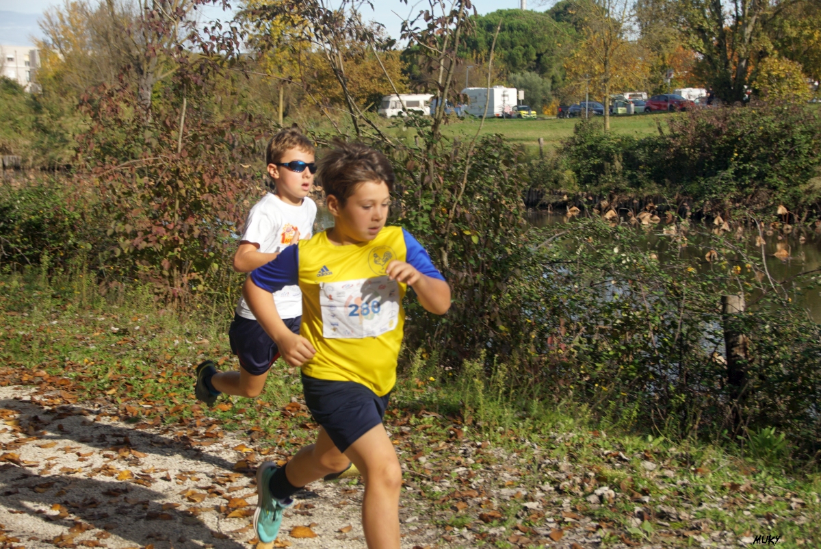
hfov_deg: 29.8
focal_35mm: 68
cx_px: 410
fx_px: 1540
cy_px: 274
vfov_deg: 20.2
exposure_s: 1/320
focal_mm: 45
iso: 100
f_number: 6.3
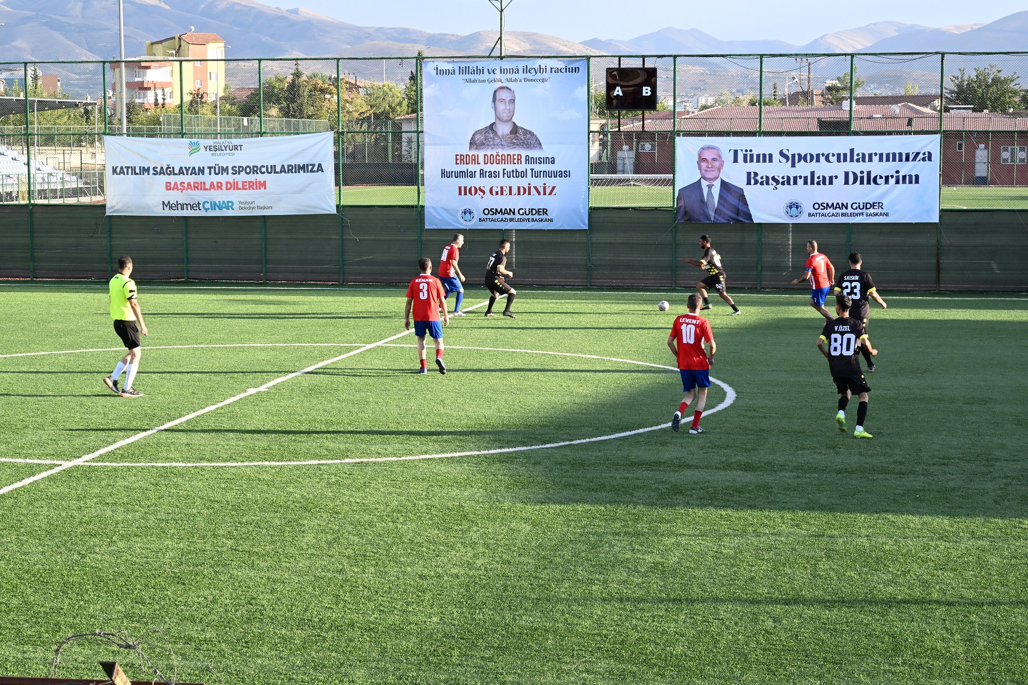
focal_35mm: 70
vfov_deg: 19.5
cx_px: 514
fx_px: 1999
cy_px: 342
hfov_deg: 28.8
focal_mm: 70
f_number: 16
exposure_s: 1/200
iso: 1250
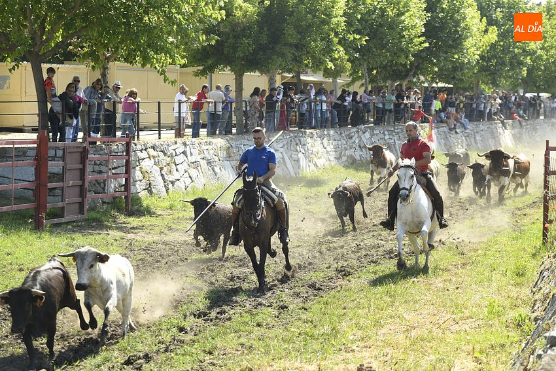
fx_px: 1931
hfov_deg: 16.4
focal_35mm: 125
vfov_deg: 11.0
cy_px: 186
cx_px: 278
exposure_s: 1/320
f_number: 5.6
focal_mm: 125
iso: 250
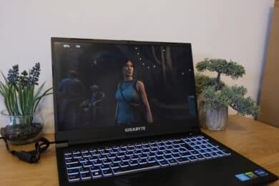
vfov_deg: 43.6
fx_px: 232
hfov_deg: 61.9
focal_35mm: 30
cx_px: 140
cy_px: 93
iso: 1600
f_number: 8
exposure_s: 1/20
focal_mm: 20
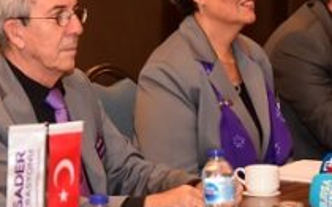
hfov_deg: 10.2
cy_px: 76
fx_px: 1863
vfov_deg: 6.4
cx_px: 210
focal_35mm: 206
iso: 2500
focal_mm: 66
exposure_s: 1/100
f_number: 3.2
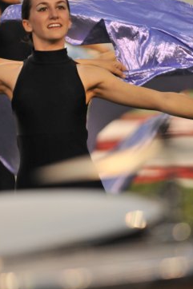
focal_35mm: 497
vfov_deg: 4.2
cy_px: 129
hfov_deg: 2.8
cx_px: 42
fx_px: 4000
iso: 800
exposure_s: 1/640
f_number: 2.8
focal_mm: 200
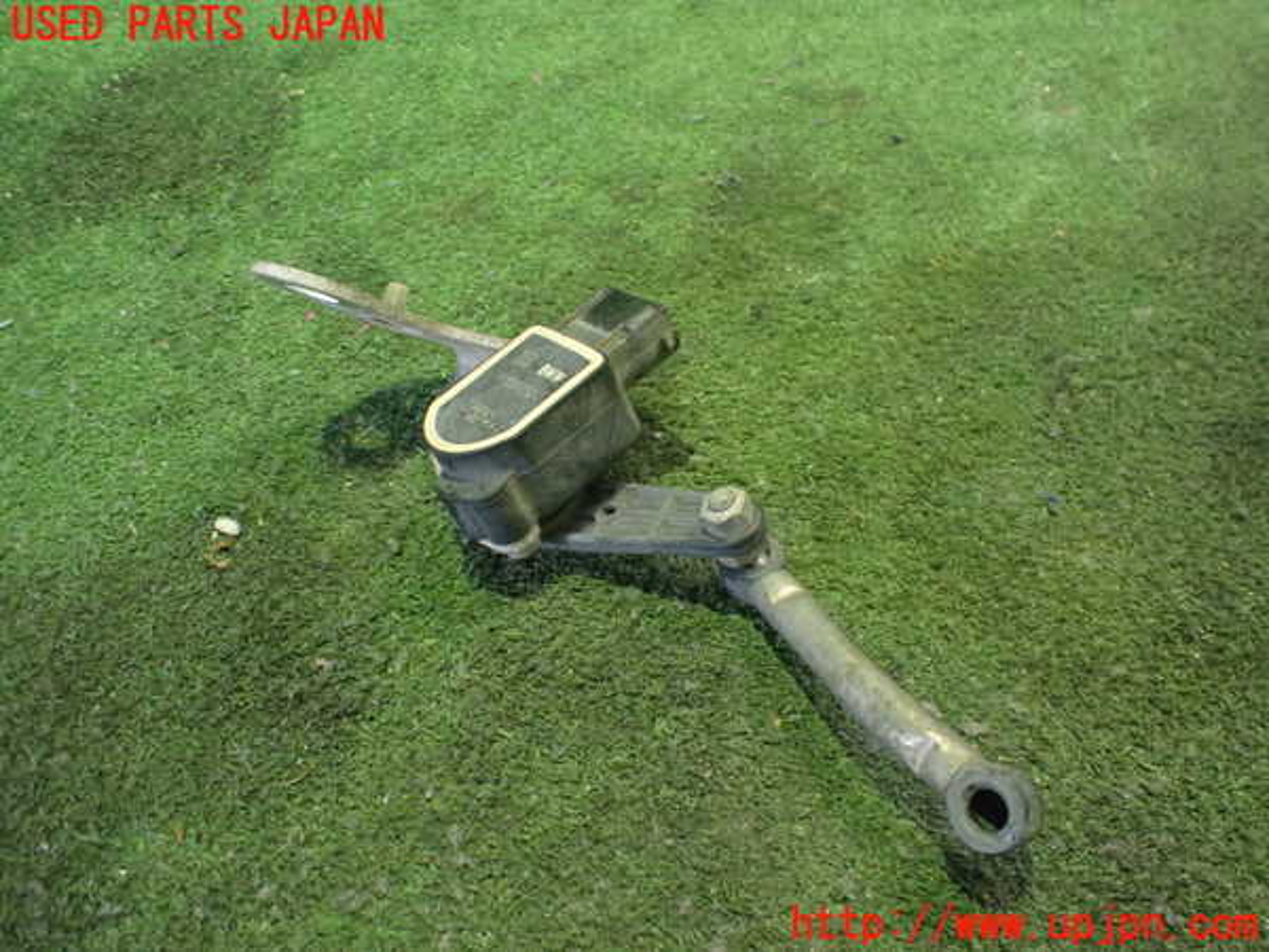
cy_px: 476
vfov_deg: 46.8
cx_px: 634
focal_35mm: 30
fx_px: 1100
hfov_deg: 60.0
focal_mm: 5.4
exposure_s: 1/30
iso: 1000
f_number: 2.3
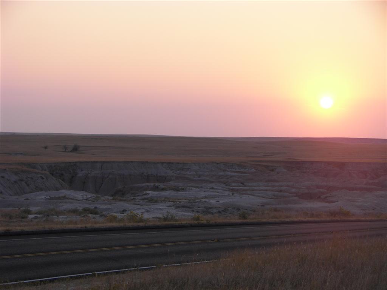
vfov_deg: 15.1
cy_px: 145
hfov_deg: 20.0
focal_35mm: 98
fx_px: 1096
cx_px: 194
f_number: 3.2
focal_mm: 16.3
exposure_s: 1/160
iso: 64
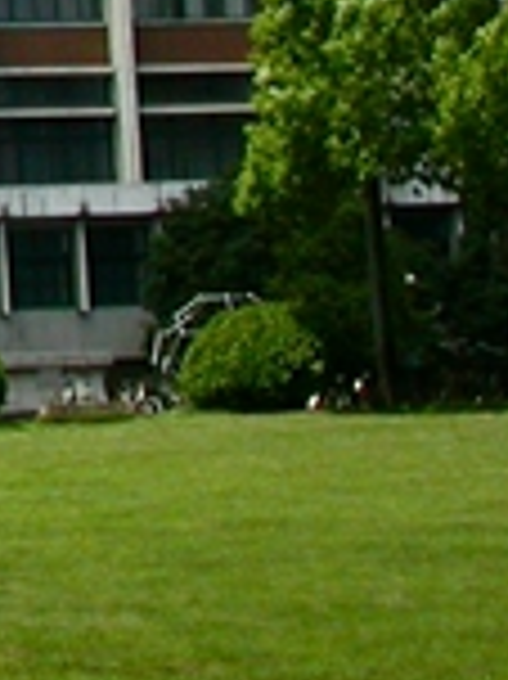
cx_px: -962
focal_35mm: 201
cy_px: -639
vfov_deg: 9.3
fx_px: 3939
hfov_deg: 6.7
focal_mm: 7.85
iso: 100
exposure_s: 1/238
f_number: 5.3
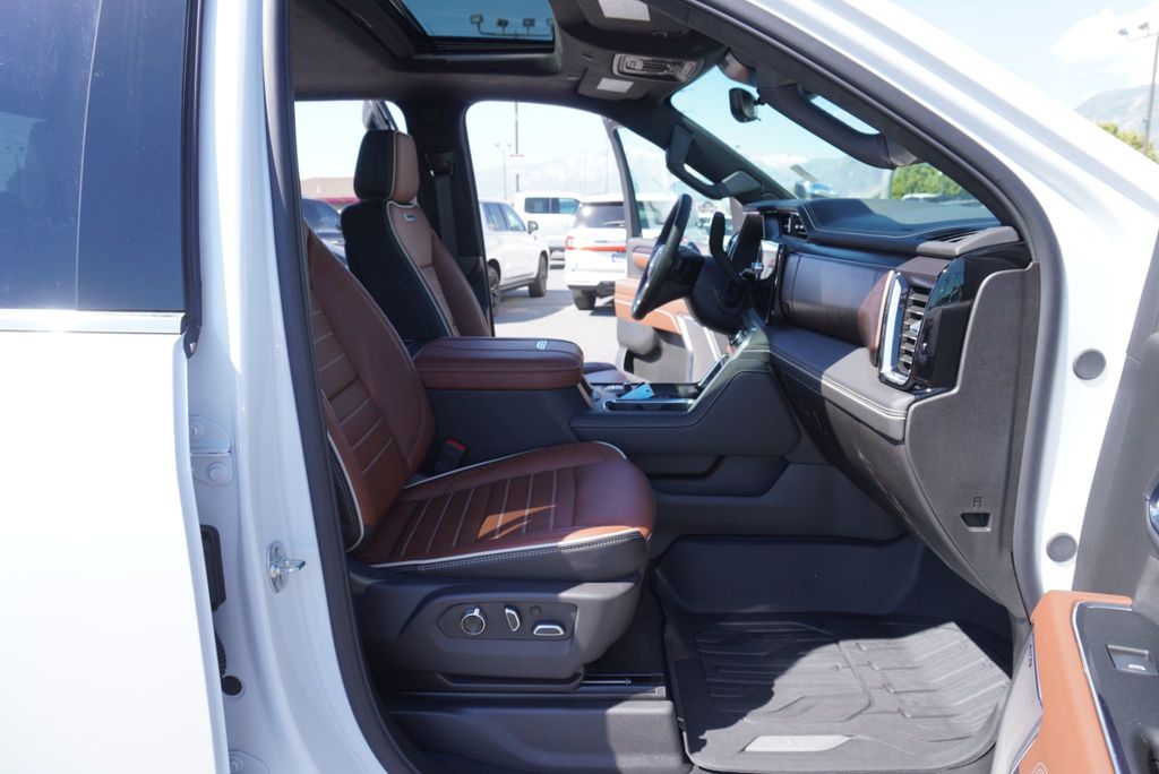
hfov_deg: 73.7
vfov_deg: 53.2
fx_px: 773
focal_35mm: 24
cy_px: 387
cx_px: 580
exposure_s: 1/125
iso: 100
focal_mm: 16
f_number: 5.6
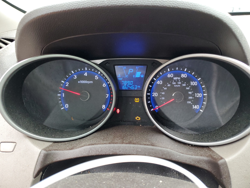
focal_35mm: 26
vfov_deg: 53.1
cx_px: 125
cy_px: 94
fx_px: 188
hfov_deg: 67.3
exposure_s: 1/60.2
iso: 167
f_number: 1.5
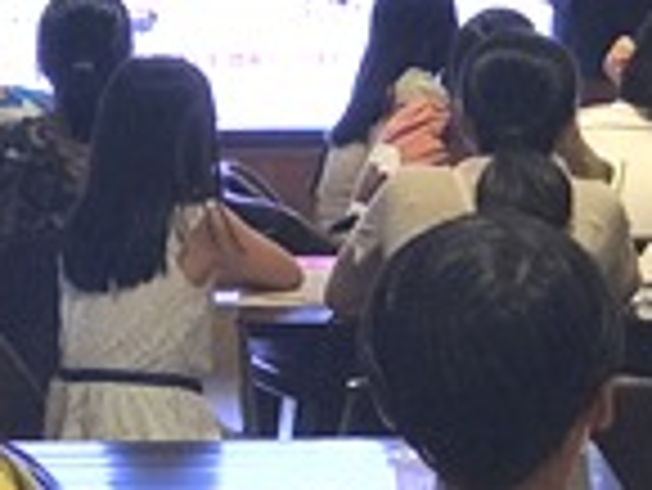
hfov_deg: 10.0
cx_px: 108
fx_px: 3714
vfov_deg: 7.5
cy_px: 187
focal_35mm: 197
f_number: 2.8
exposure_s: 1/53
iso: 200
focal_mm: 6.6
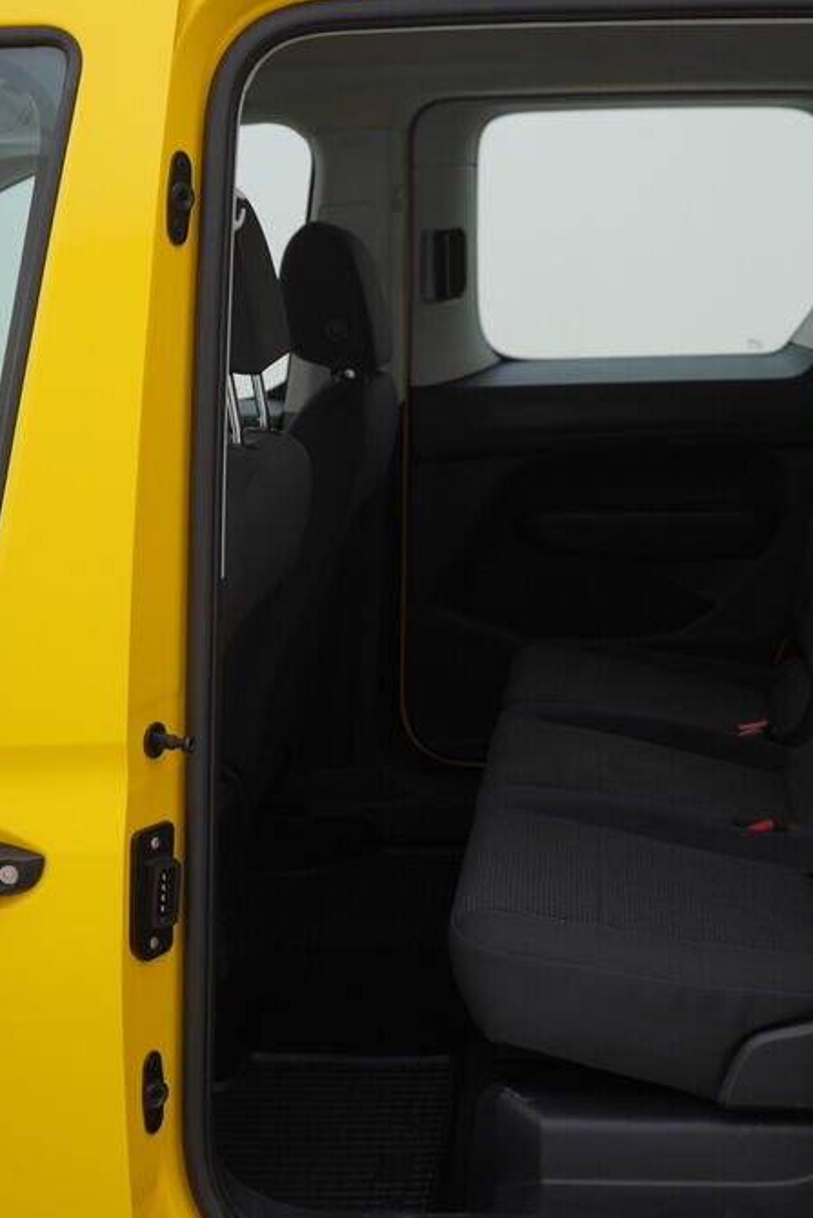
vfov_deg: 36.2
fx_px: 1862
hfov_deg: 24.5
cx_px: 566
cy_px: 615
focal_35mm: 55
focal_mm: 24
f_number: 4
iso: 125
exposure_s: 1/80
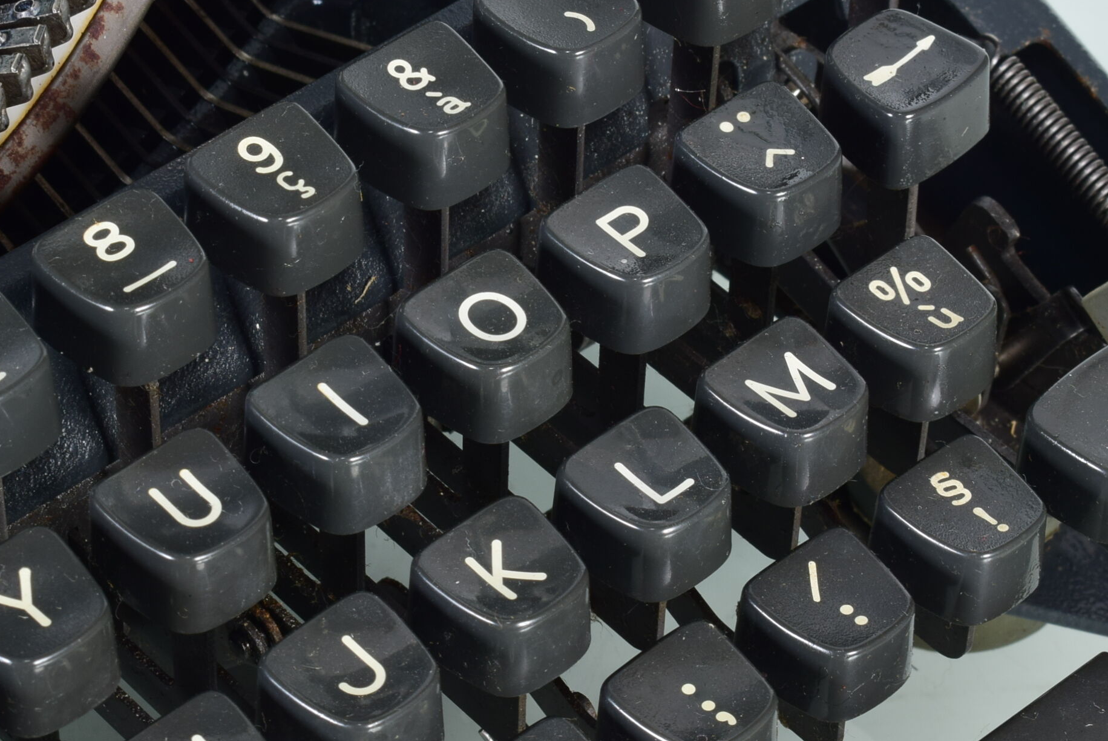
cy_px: 365
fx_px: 4153
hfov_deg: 15.2
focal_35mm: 135
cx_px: 465
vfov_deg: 10.2
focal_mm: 55
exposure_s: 1/160
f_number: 16
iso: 200
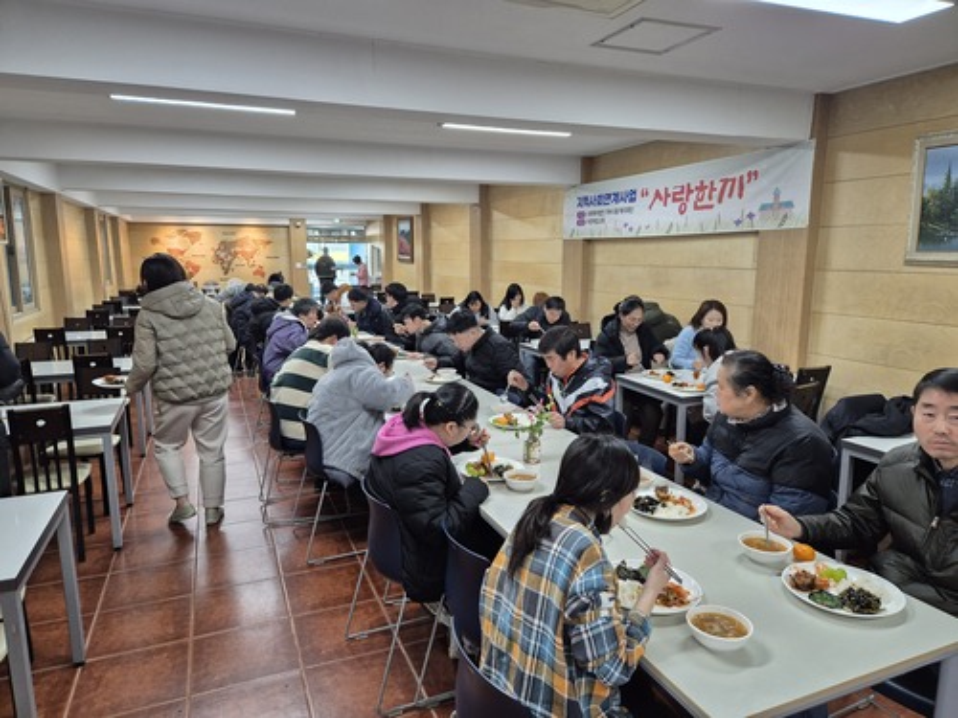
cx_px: 479
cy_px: 359
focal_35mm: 23
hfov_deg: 73.9
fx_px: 637
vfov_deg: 58.9
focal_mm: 5.4
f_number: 1.8
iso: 250
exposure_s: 1/120
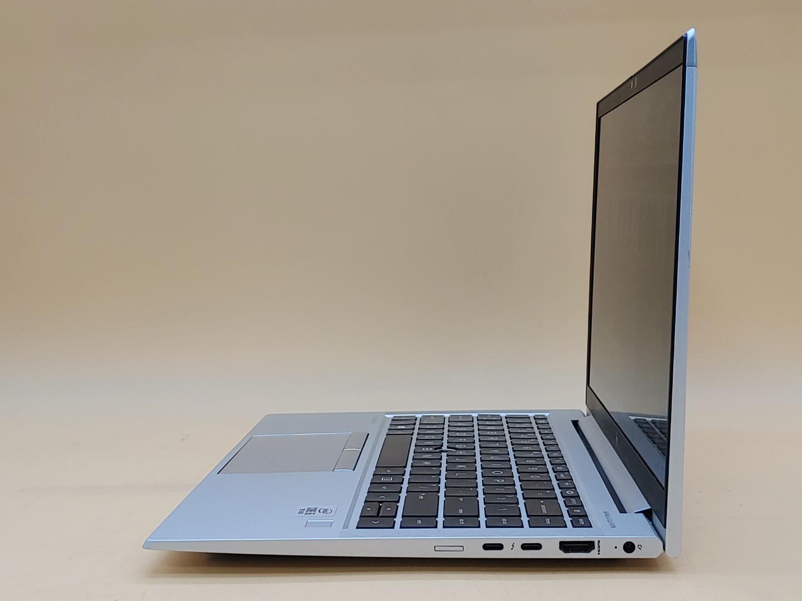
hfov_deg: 36.8
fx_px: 1205
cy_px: 300
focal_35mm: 52
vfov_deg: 28.0
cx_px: 401
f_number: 1.8
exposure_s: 1/133
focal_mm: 4.36
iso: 50
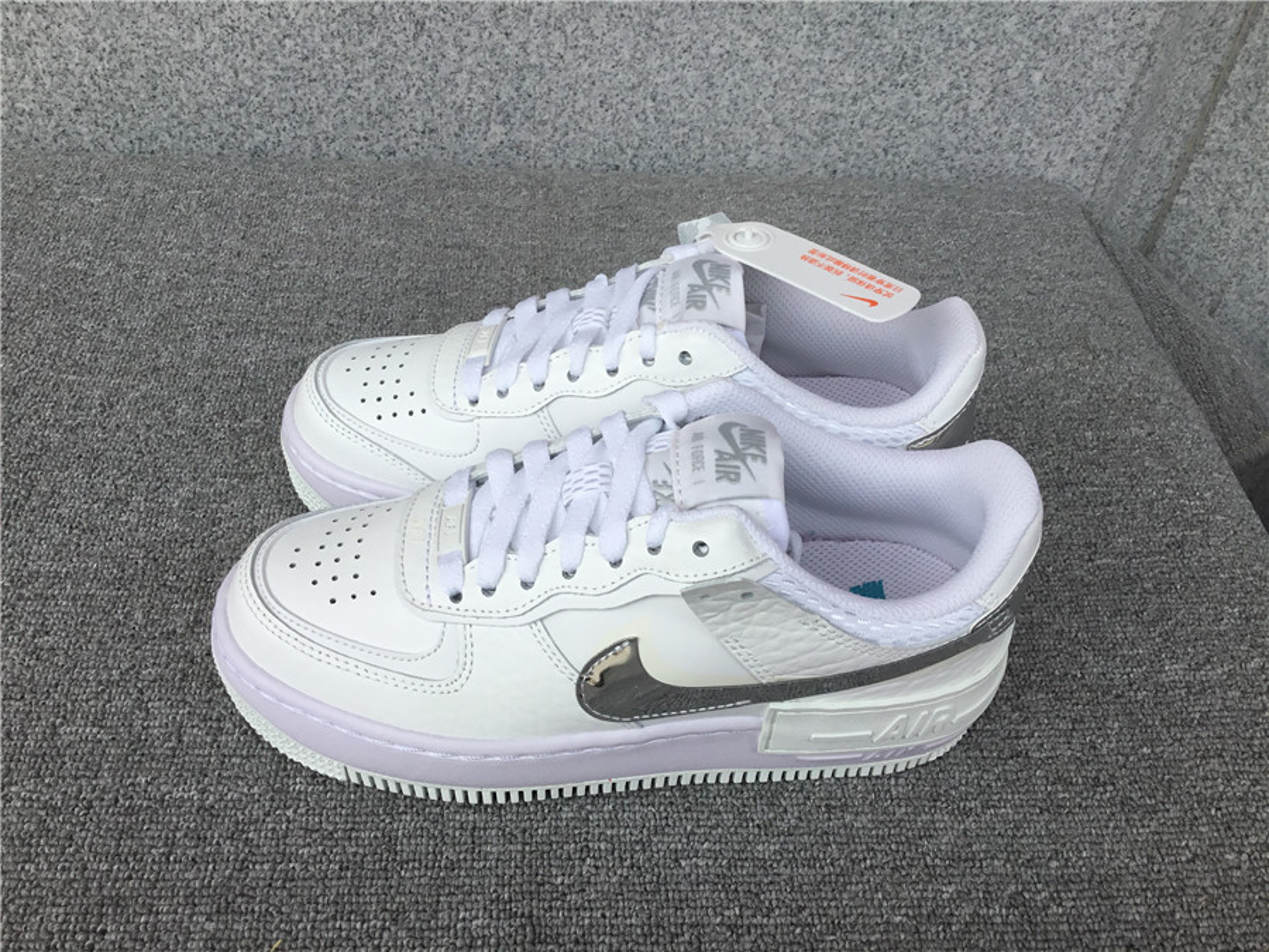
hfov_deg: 58.4
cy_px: 476
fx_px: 1136
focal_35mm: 31
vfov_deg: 45.4
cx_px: 634
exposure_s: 1/351
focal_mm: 3.3
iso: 25
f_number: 2.4
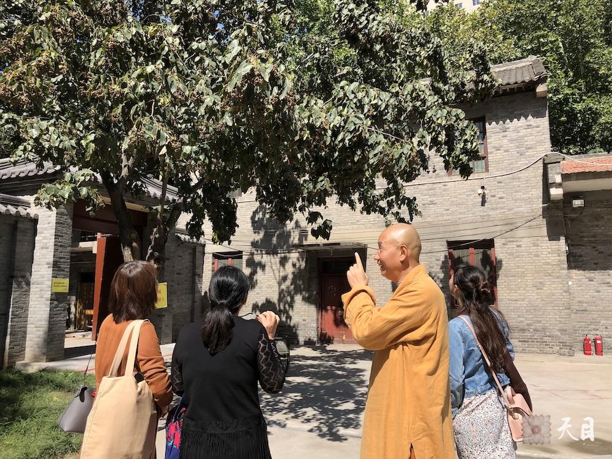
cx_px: 306
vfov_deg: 49.7
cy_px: 230
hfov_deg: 63.4
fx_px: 495
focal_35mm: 28
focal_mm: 3.99
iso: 20
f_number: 1.8
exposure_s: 1/1845
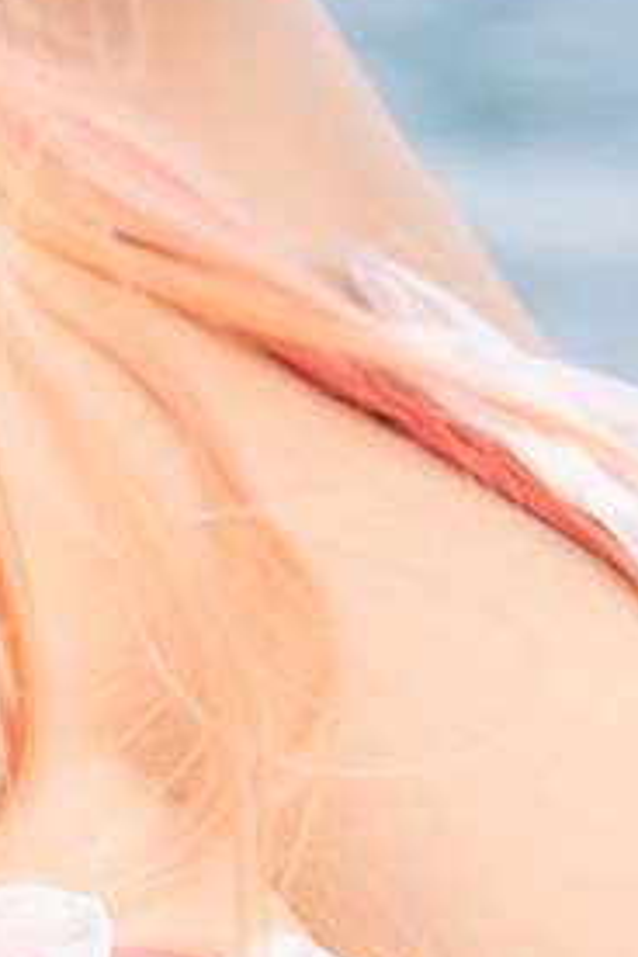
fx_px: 6566
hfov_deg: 5.5
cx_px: -153
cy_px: 331
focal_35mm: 247
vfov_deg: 8.3
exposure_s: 1/125
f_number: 3.5
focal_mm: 35
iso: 80
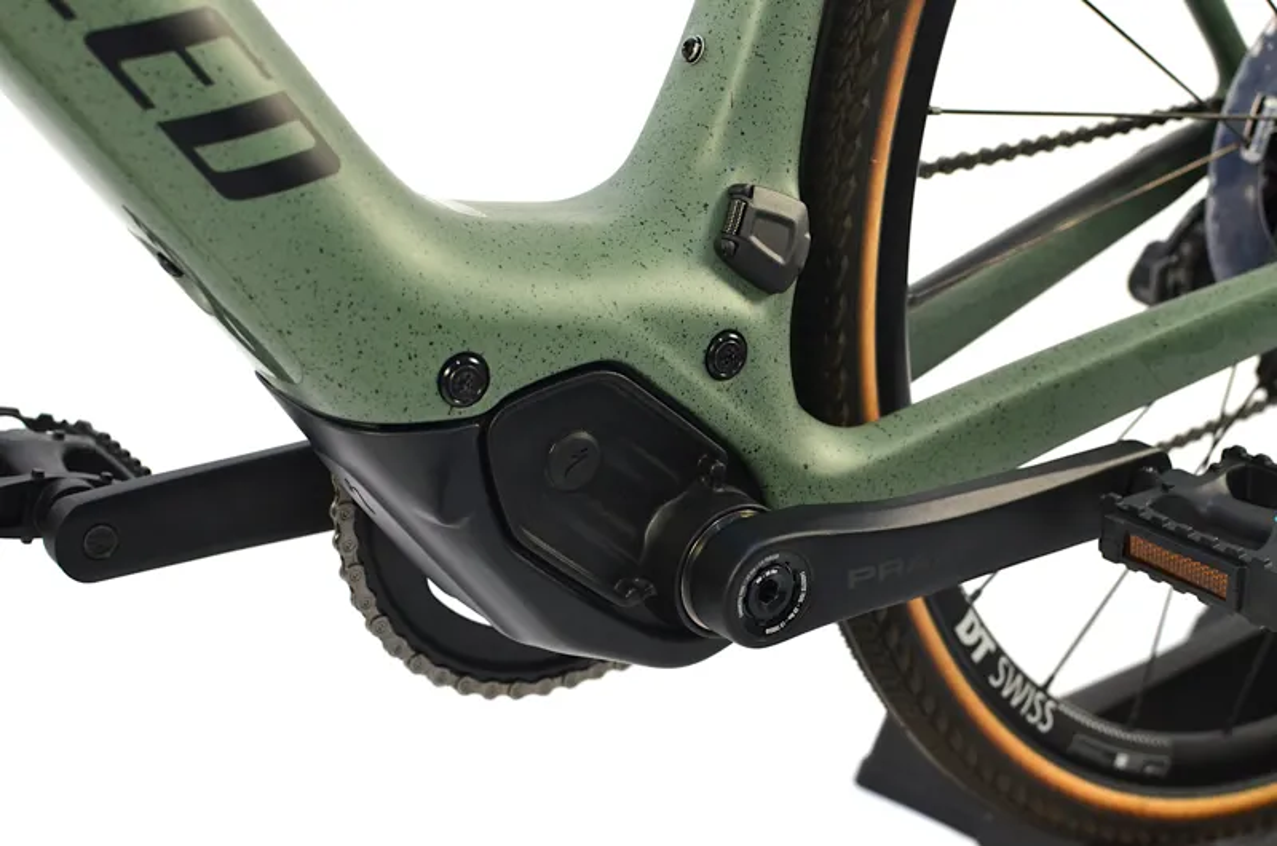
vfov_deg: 25.6
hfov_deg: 37.9
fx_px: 1859
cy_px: 423
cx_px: 638
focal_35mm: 52
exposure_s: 1/100
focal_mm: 35
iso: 800
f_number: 4.5
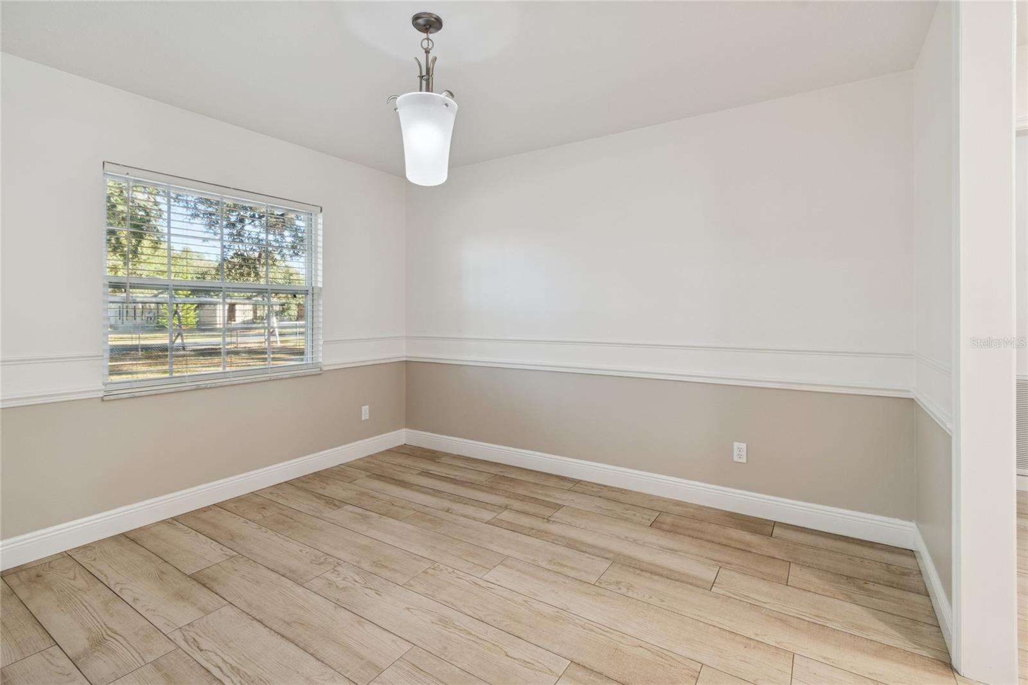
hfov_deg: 100.4
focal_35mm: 15
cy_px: 342
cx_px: 514
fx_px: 428
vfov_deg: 77.3
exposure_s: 1/8
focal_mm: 10
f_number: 7.1
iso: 100
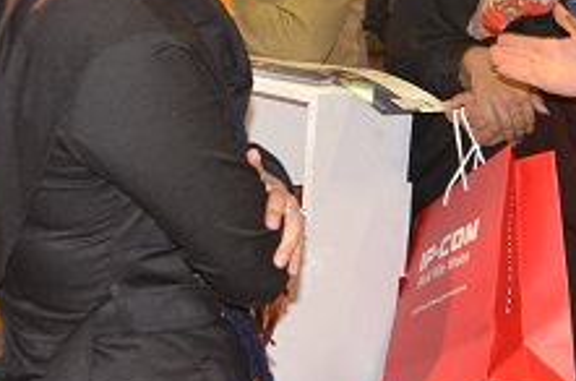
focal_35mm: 113
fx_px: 1803
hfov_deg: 18.2
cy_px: -33
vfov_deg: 11.9
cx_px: 297
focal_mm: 26
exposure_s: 1/60
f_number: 4
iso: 1600
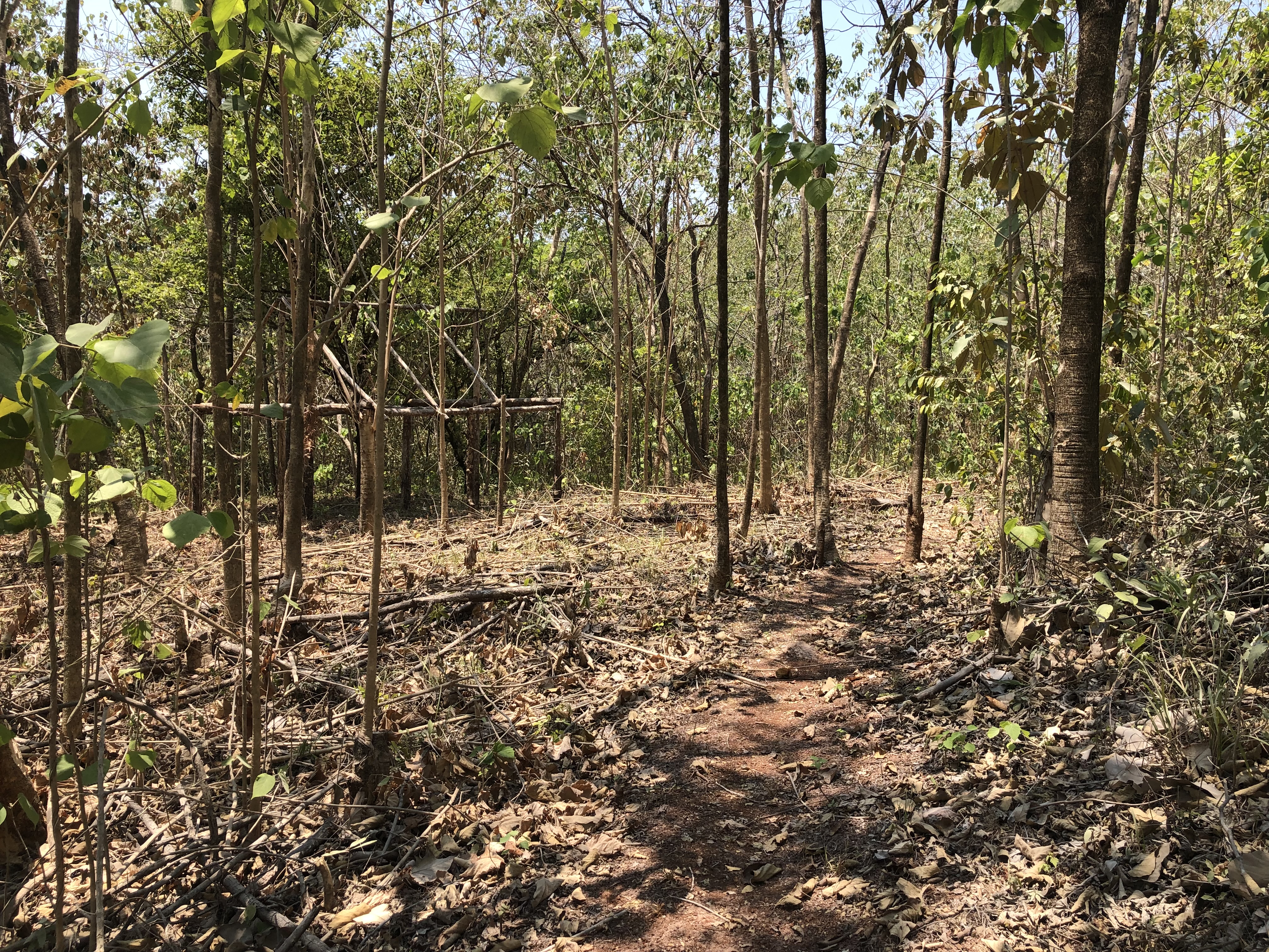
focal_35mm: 28
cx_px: 634
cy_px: 476
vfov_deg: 49.7
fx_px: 1026
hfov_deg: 63.4
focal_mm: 4
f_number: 1.8
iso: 20
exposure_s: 1/906
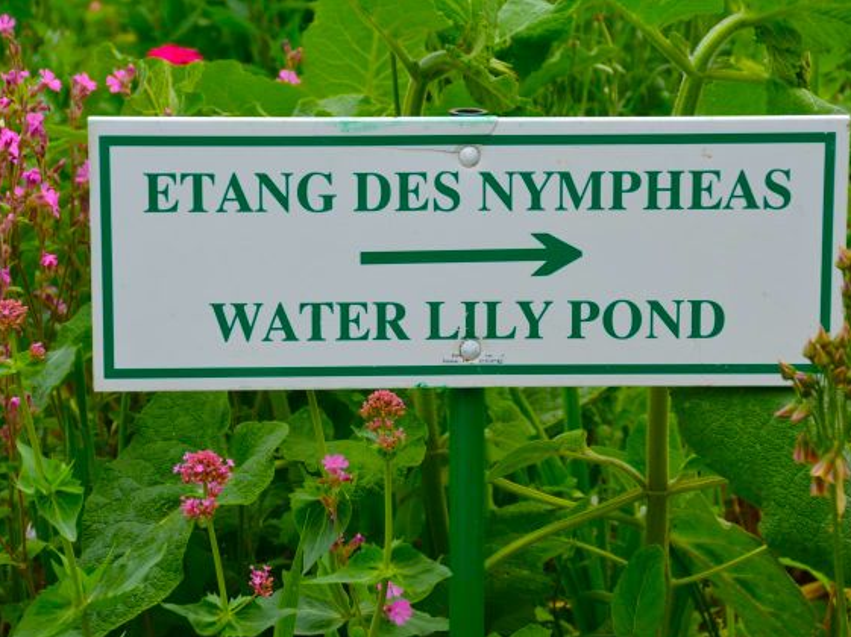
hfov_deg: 11.5
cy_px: 320
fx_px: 4239
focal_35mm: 173
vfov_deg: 8.6
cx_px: 446
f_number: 7.1
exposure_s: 1/200
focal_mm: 105
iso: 200
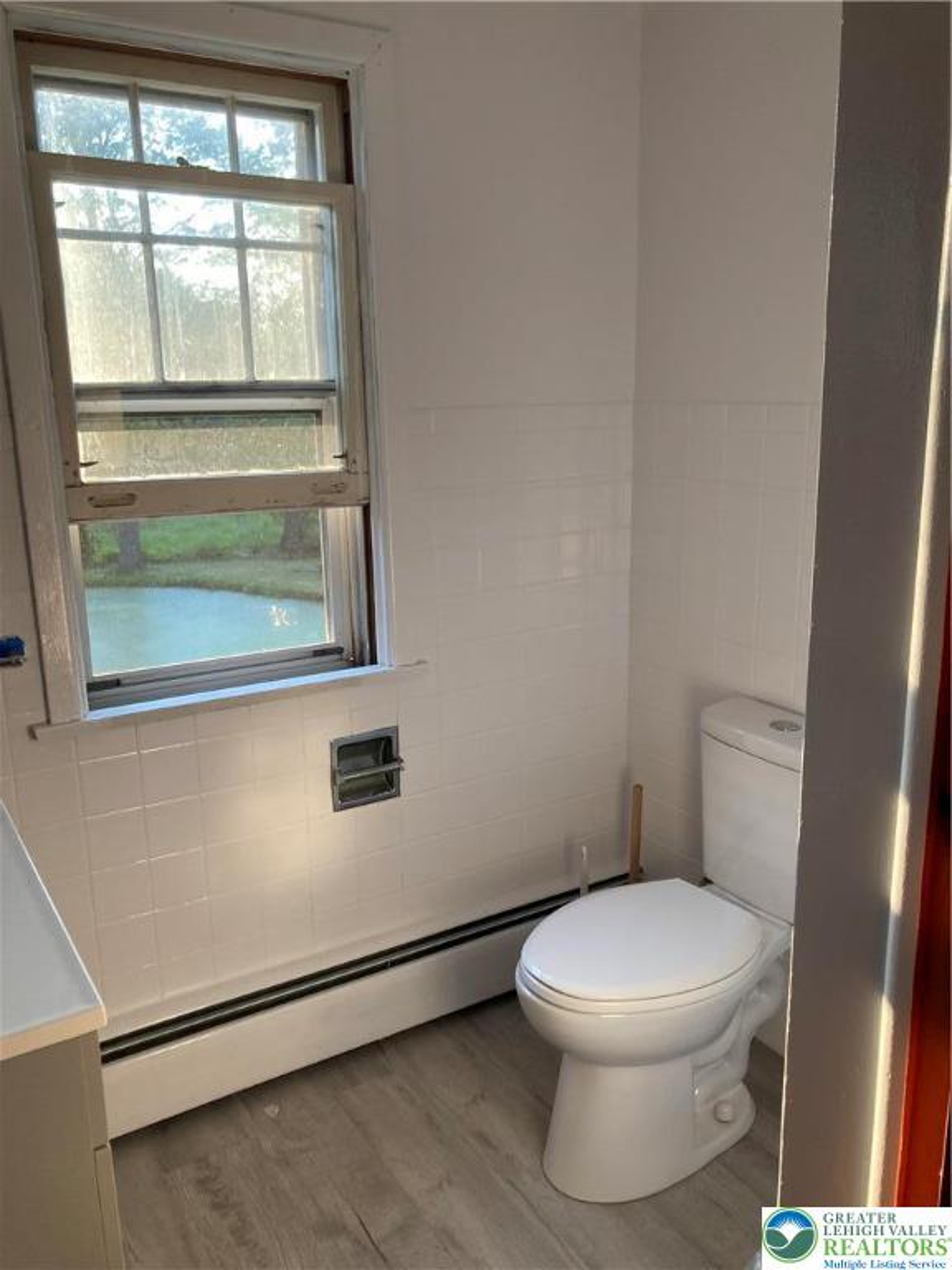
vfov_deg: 63.4
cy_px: 635
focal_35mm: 28
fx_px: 1027
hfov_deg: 49.7
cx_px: 476
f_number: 1.8
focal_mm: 3.99
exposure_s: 1/121
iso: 80
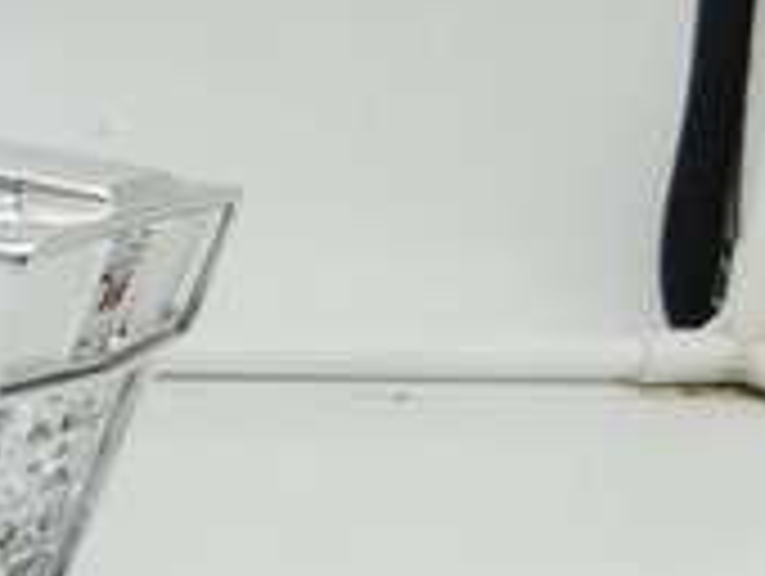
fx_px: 1970
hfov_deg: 17.5
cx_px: -641
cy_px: 439
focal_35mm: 89
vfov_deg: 16.5
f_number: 3
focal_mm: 4.1
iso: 125
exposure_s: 1/400
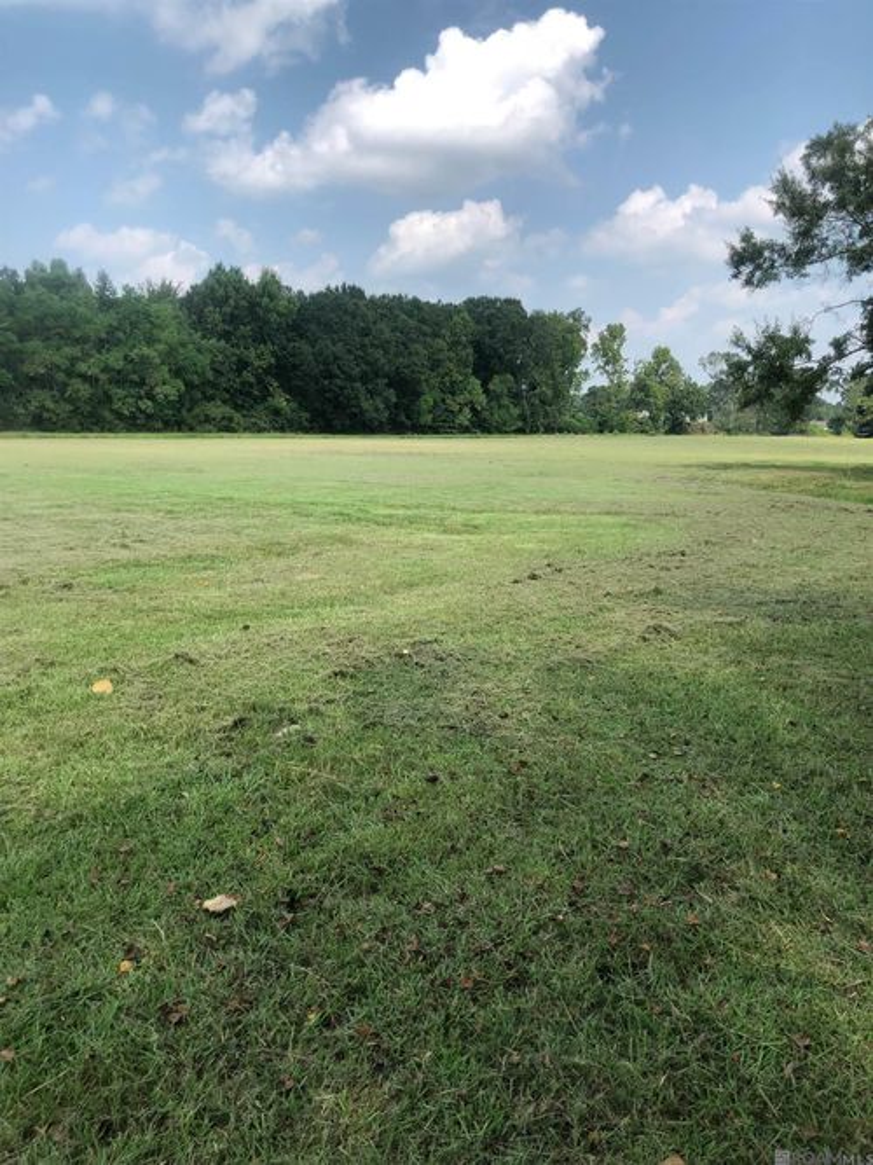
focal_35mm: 29
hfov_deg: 48.2
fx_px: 975
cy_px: 582
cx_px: 436
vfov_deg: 61.7
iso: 20
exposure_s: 1/1116
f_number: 1.8
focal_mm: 3.99
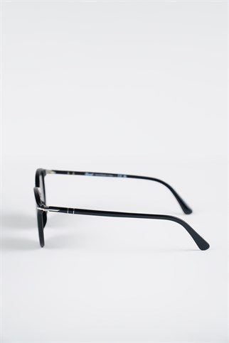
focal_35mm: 132
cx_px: 114
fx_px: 1259
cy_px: 172
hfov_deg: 10.4
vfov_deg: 15.5
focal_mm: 88
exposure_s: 1/125
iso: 100
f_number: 4.5
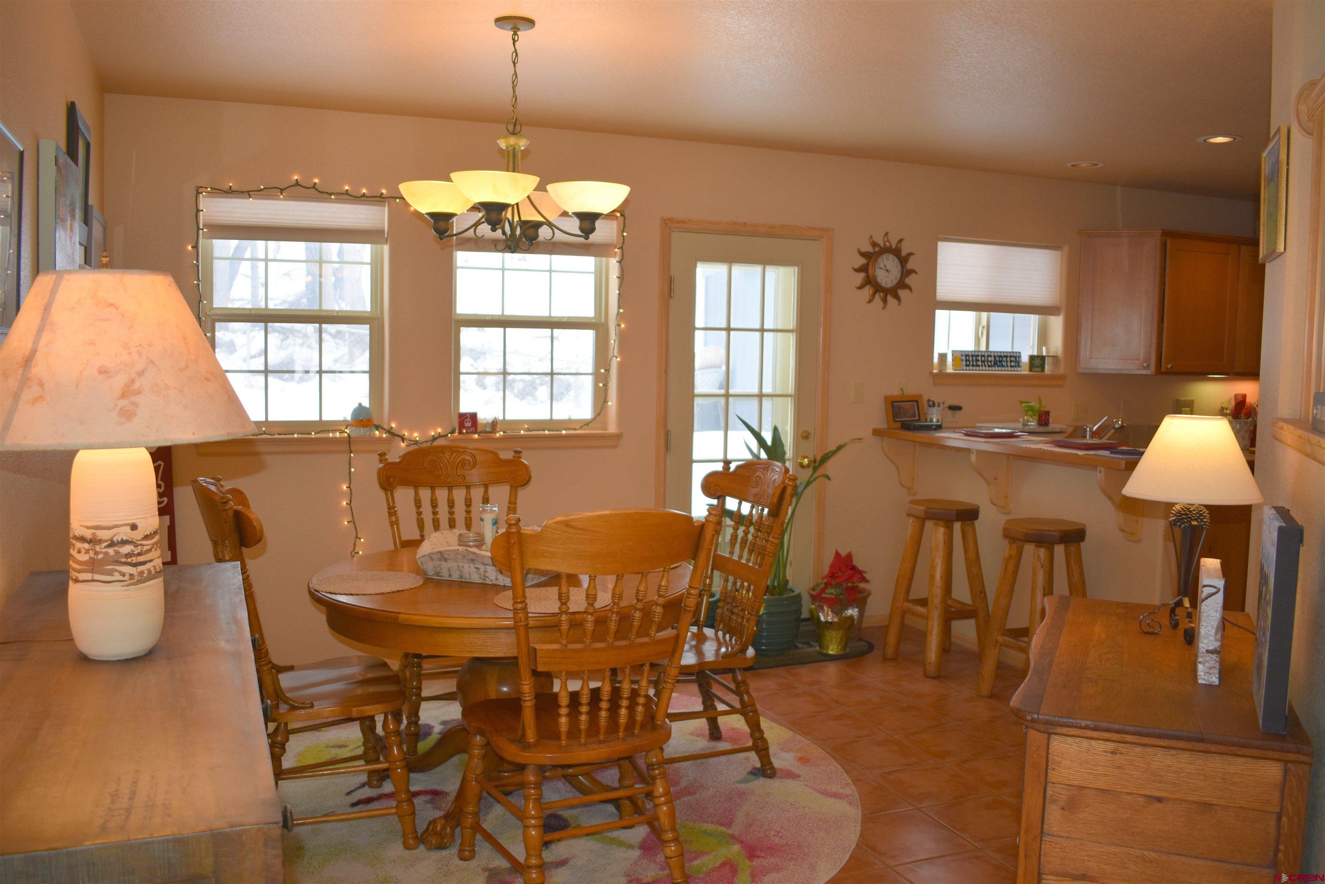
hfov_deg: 61.9
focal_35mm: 30
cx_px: 662
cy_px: 442
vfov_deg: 43.6
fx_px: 1104
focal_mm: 20
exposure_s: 1/125
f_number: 3.8
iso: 200
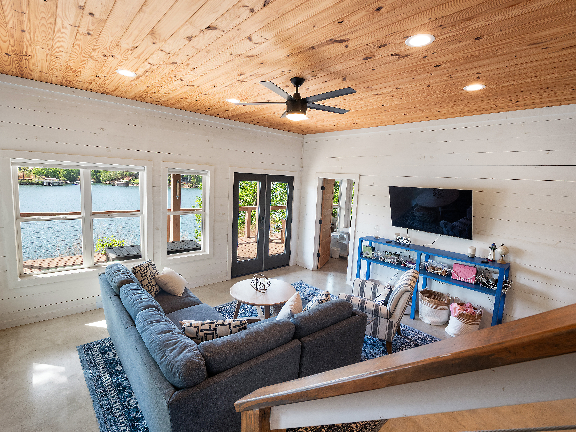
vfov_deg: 78.1
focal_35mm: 16
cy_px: 216
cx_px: 288
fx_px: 266
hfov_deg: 94.5
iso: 200
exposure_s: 1/20
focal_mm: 8
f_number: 5.6
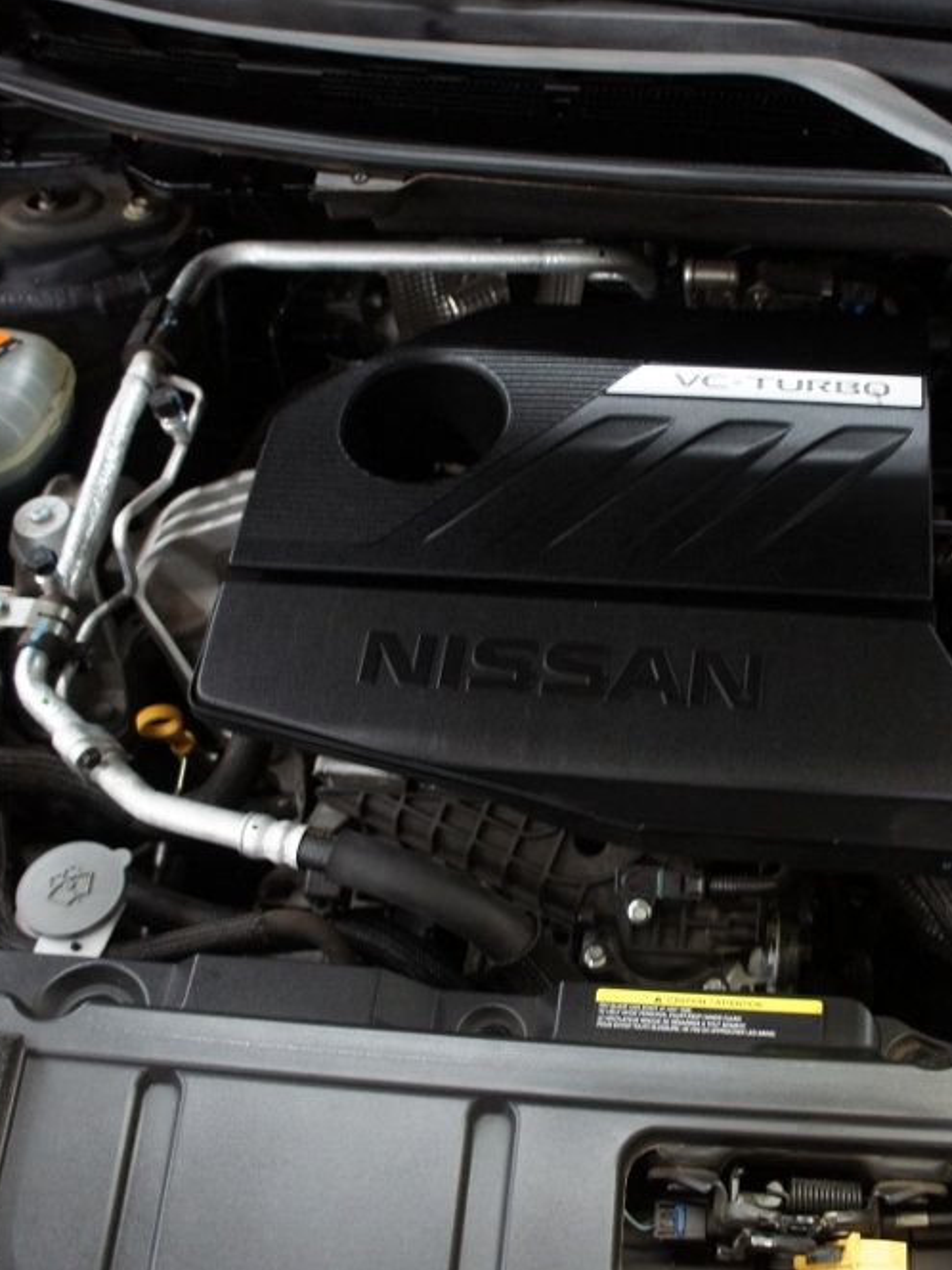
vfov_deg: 46.8
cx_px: 721
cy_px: 621
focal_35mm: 40
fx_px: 1467
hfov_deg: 35.1
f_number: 3.5
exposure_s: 1/30
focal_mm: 18
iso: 800
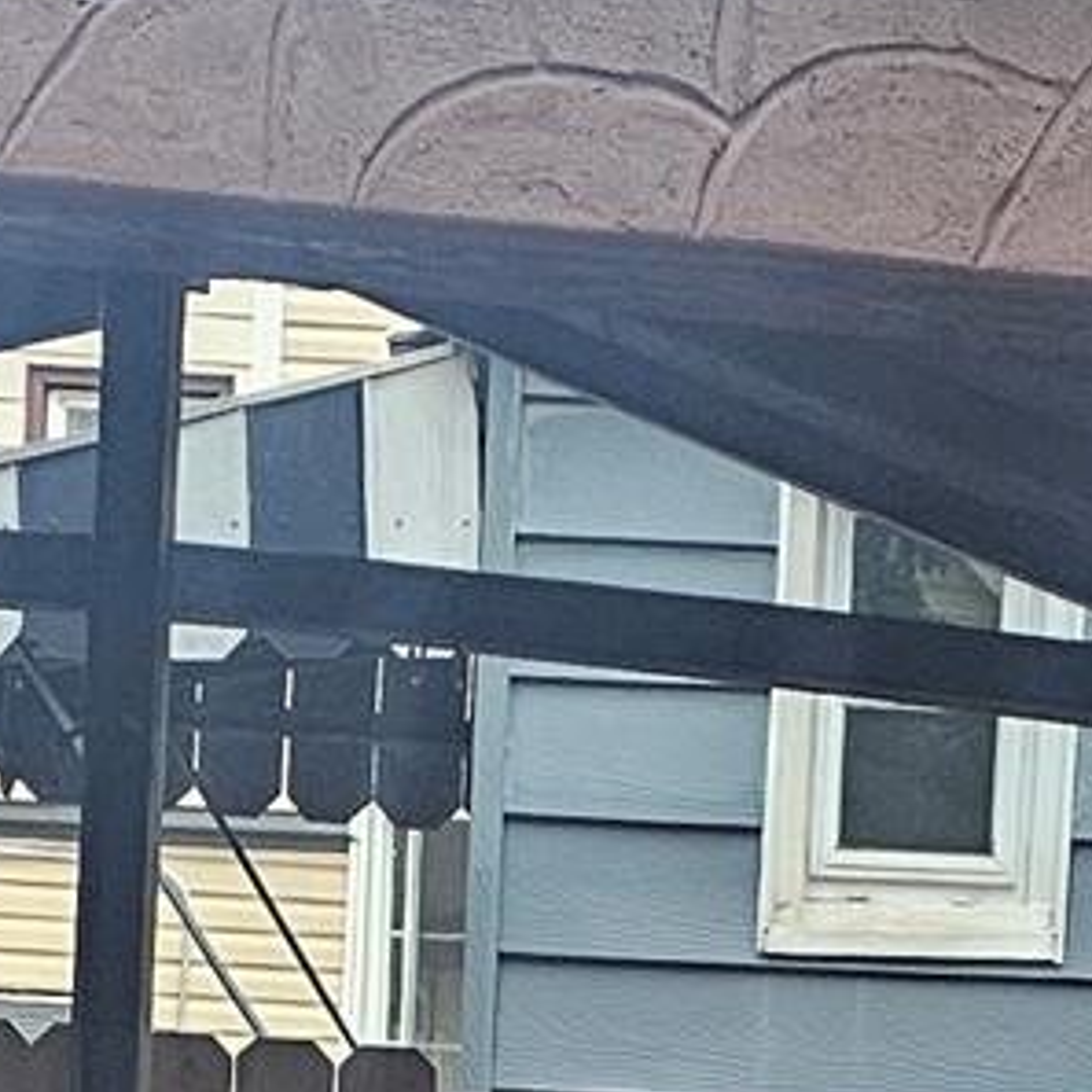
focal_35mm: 140
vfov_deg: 11.4
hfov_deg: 12.5
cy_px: 2070
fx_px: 4997
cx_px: 710
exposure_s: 1/240
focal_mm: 6.3
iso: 640
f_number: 1.7
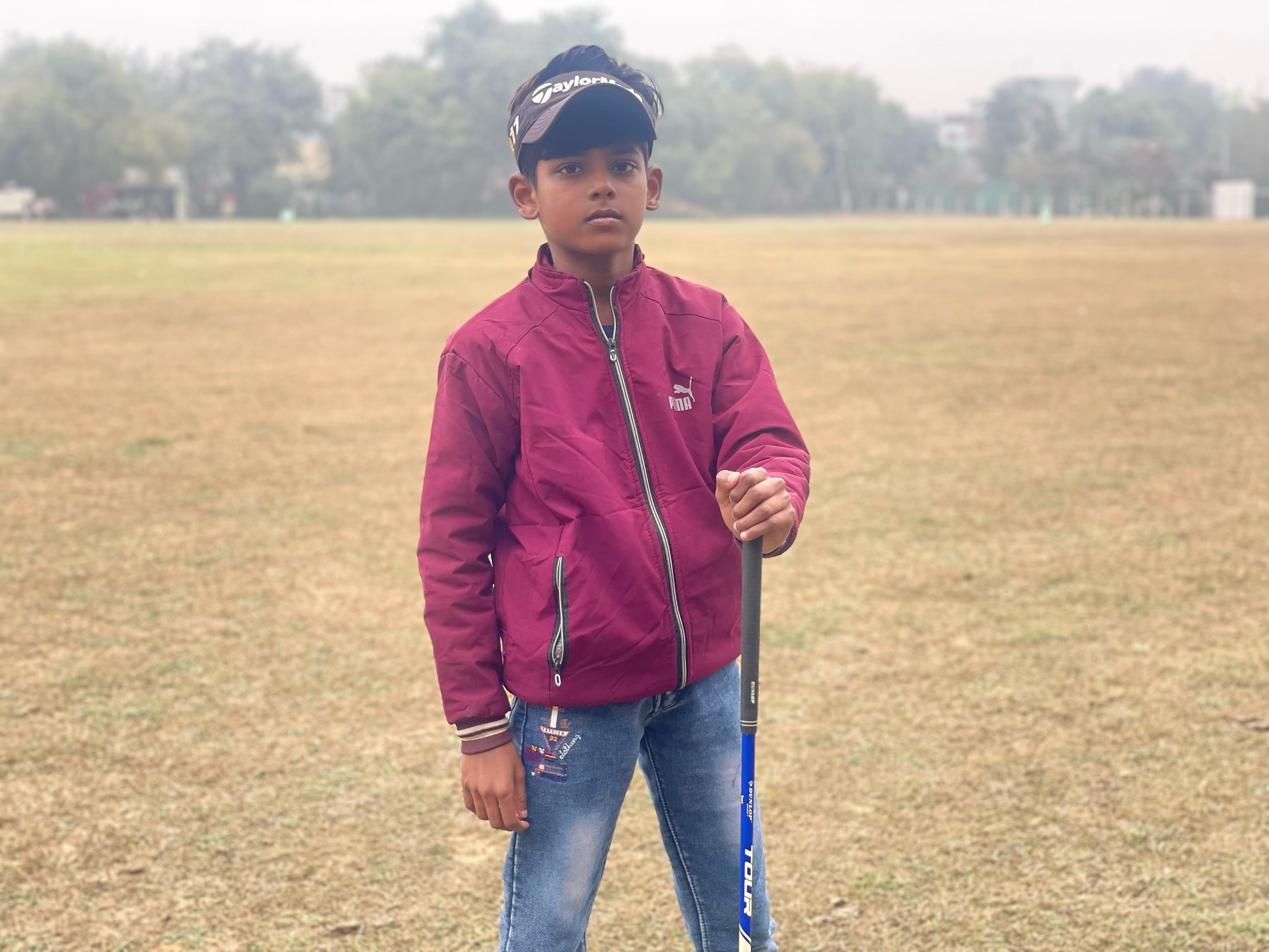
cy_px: 476
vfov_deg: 28.0
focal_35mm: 52
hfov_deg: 36.8
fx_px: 1906
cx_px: 634
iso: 25
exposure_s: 1/122
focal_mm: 6
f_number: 2
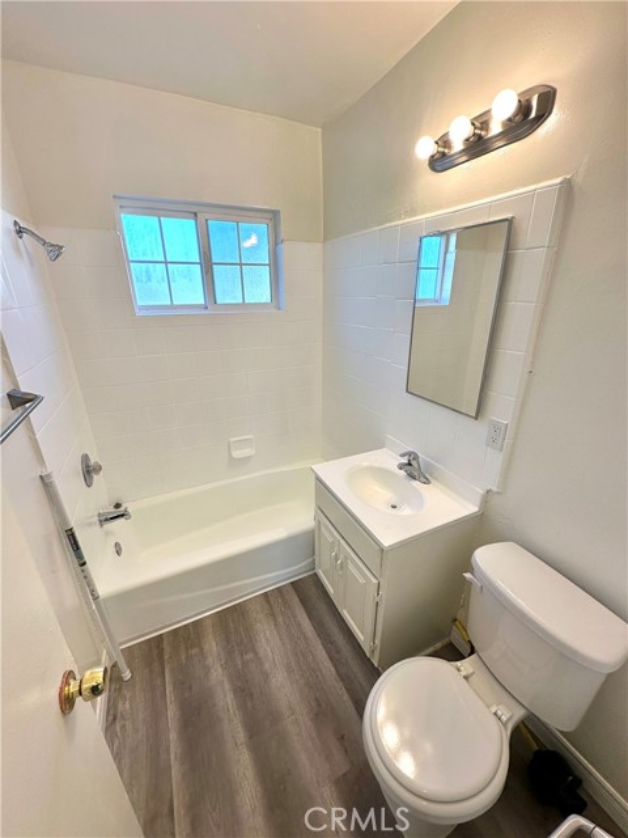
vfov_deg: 102.1
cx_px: 314
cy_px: 419
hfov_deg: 85.7
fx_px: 339
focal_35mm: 14
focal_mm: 2.22
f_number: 2.2
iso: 40
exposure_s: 1/128
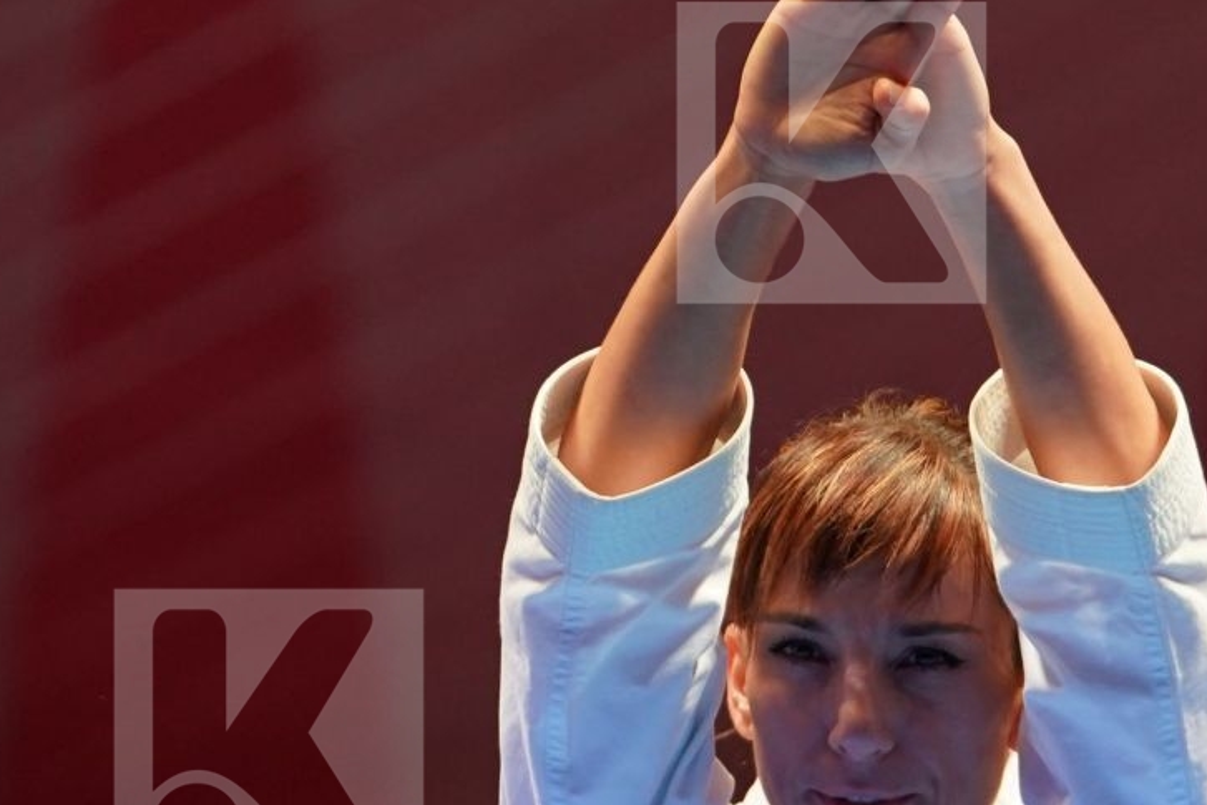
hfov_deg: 2.8
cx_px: 832
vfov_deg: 1.9
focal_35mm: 743
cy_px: 740
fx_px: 24914
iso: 1600
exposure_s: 1/500
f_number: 2.8
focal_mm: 200
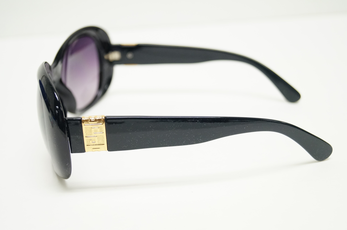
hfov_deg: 37.9
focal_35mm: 52
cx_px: 174
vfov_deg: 25.7
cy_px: 115
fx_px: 505
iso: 1000
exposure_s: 1/60
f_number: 5
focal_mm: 35
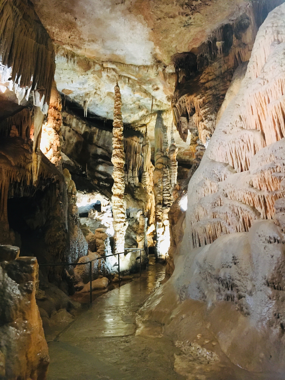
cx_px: 142
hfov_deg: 48.2
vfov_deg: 61.7
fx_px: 318
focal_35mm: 29
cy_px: 190
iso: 250
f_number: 2.2
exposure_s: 1/17
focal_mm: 4.15
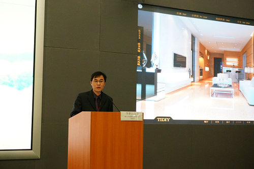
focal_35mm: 72
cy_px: 84
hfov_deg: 28.1
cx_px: 127
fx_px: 508
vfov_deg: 18.9
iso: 3200
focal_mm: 48
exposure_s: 1/13
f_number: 5.6
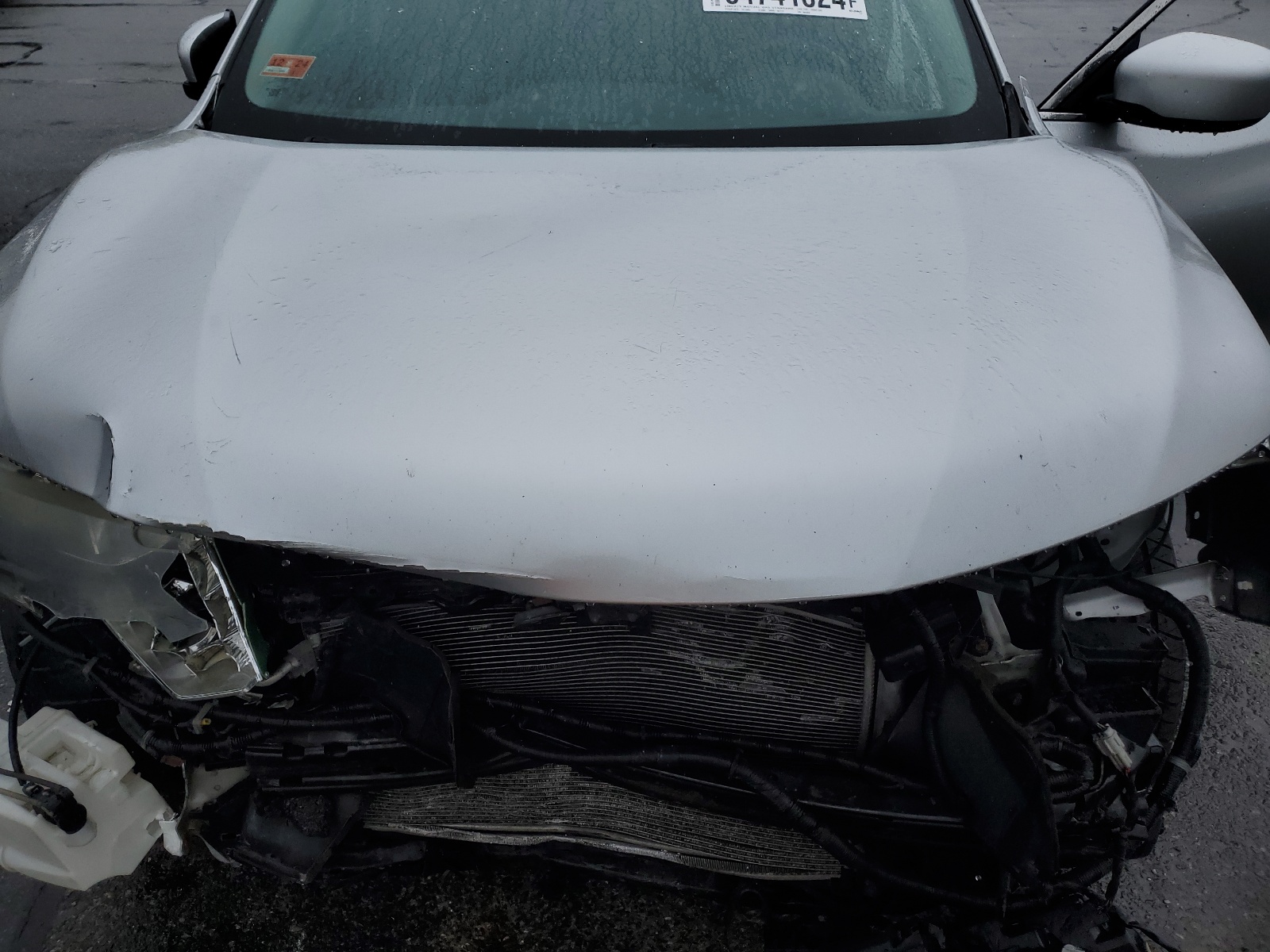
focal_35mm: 26
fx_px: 954
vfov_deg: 53.1
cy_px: 476
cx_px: 635
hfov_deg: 67.3
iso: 50
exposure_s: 1/2500
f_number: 1.5
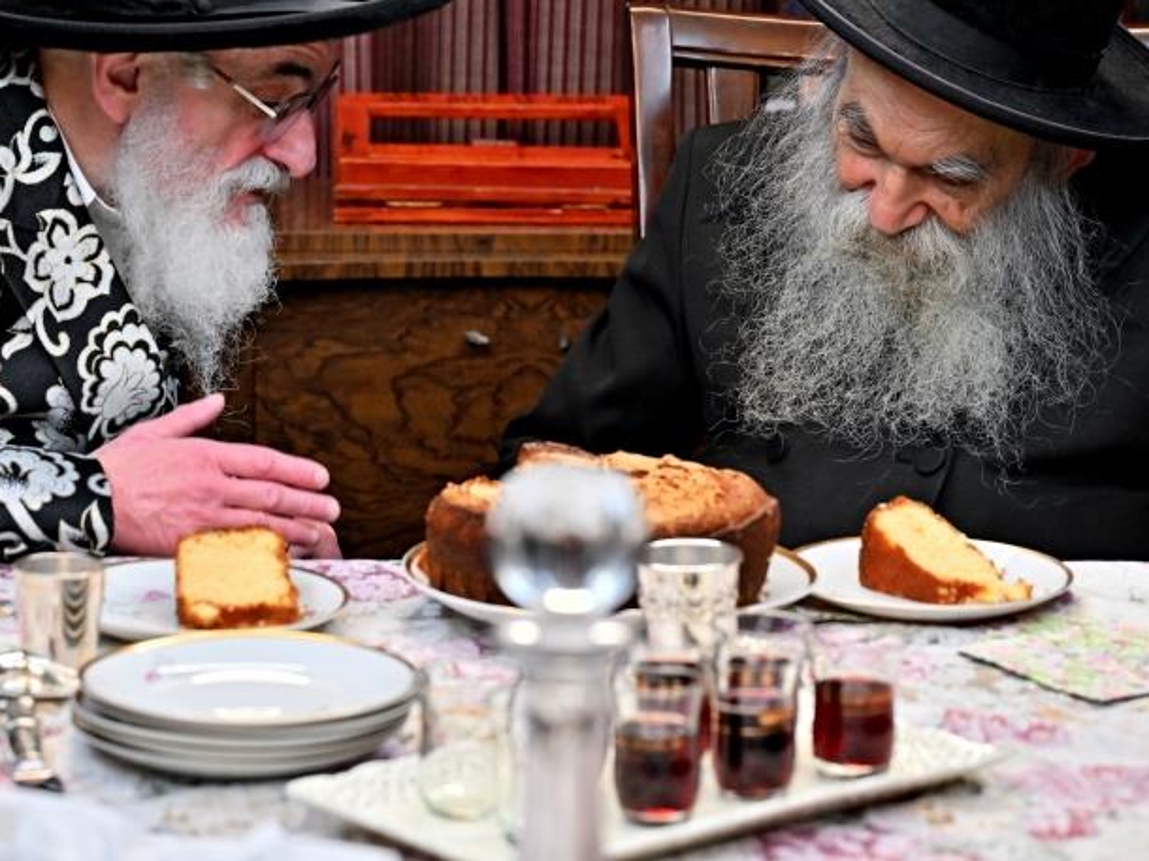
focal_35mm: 113
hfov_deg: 17.4
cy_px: 219
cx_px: 495
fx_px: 3749
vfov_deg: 13.1
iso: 1250
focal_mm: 70
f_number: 4
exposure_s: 1/160
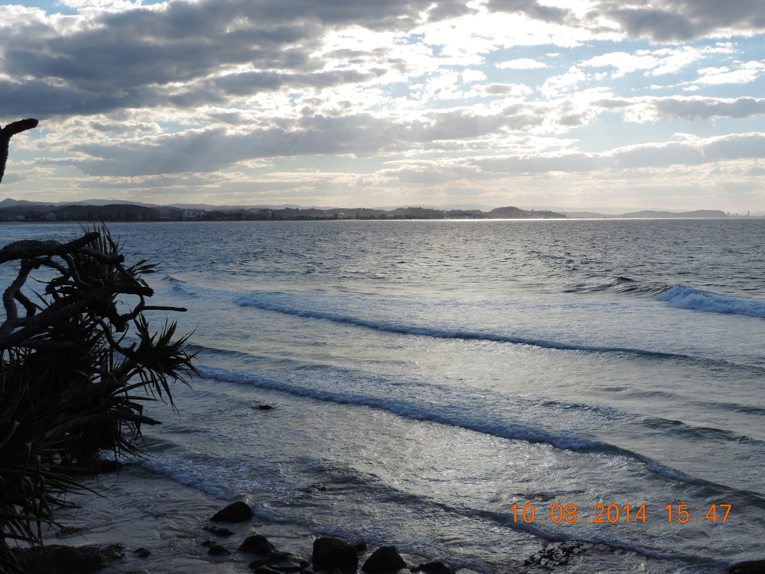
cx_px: 382
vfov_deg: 33.6
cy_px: 287
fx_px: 950
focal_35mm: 43
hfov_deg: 43.9
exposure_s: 1/1600
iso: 80
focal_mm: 7.6
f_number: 3.4
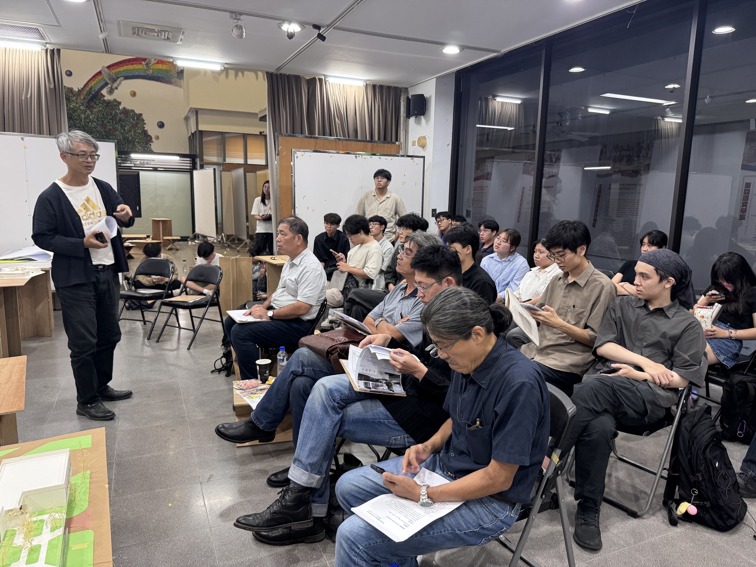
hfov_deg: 71.6
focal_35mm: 24
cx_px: 378
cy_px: 284
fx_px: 524
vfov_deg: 56.8
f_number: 1.78
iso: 320
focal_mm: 6.76
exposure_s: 1/60
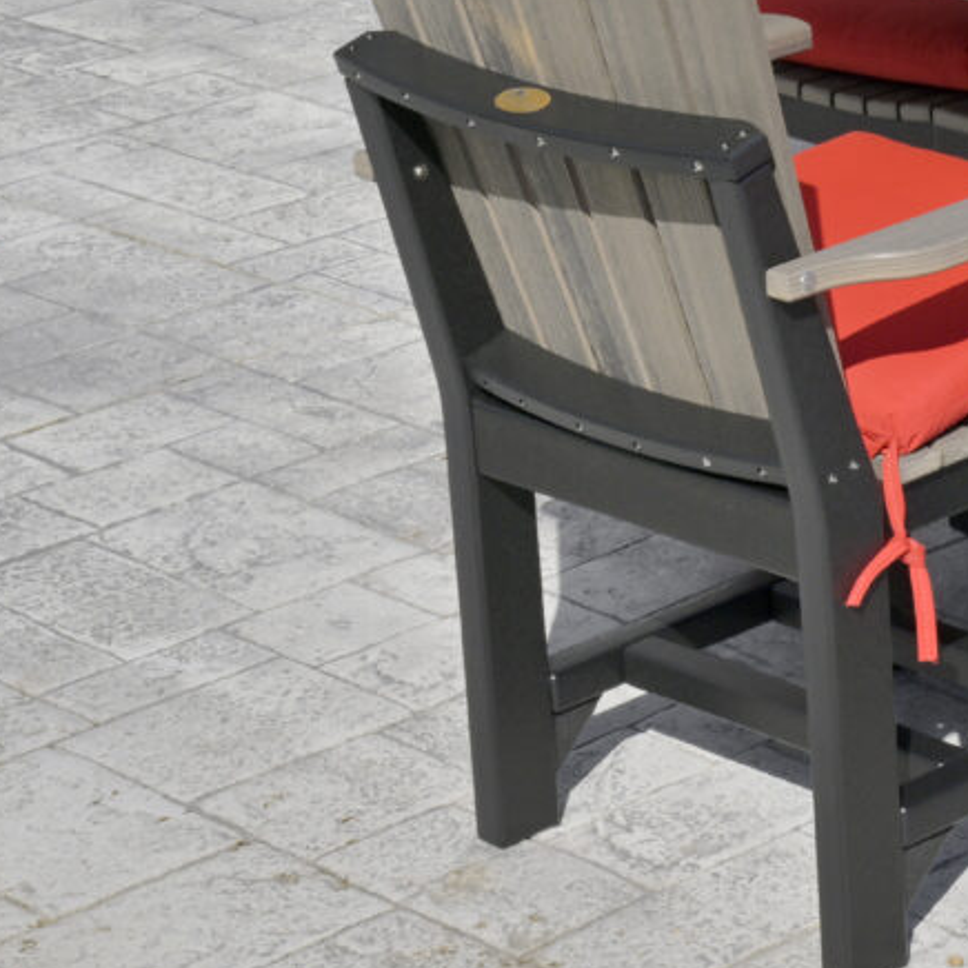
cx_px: 1512
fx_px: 4398
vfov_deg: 12.5
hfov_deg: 11.9
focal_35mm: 139
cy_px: 68
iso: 100
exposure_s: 1/250
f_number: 16
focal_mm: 46
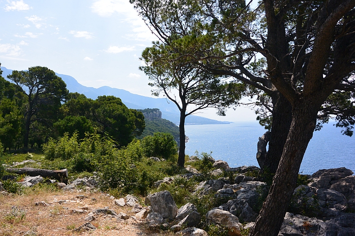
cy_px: 118
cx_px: 178
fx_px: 296
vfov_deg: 43.6
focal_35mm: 30
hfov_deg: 61.9
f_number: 5
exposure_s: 1/1000
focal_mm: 11.4
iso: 160
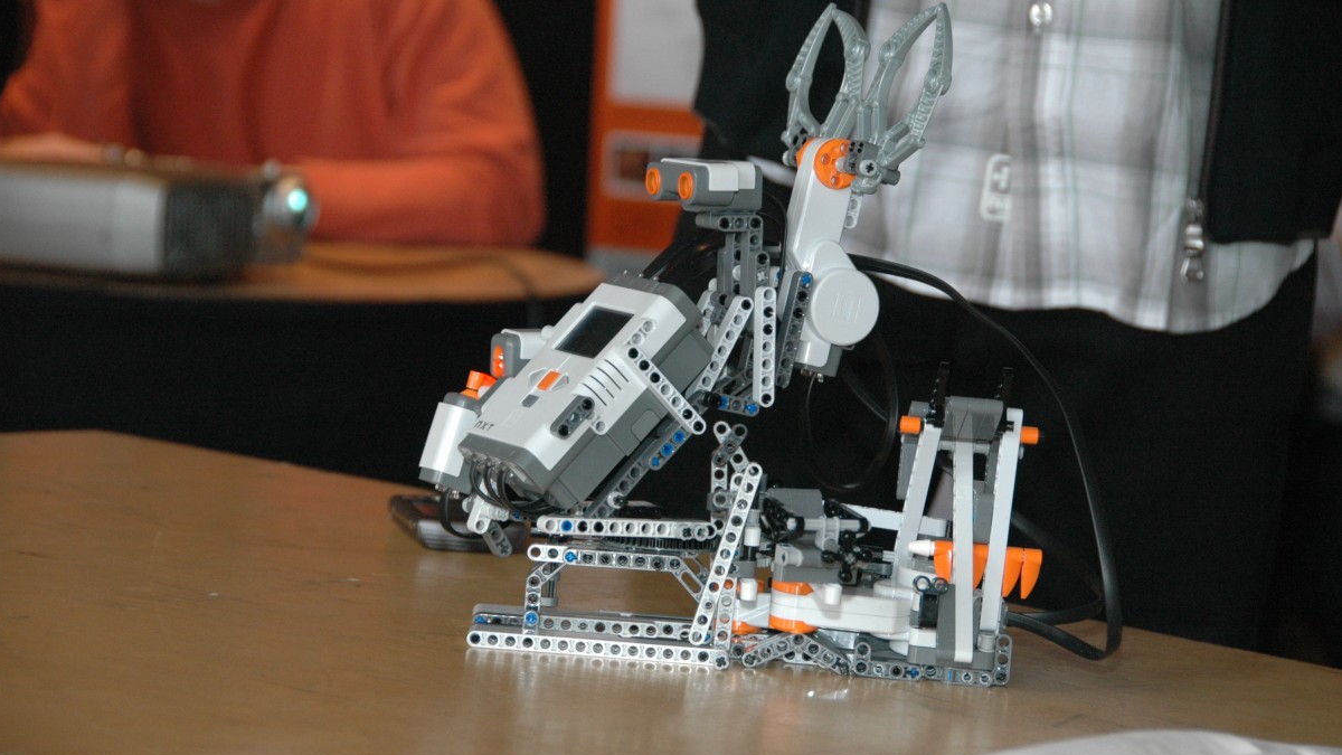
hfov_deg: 14.4
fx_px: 5321
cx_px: 670
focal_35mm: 150
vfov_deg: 8.1
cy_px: 340
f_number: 5.6
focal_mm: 95
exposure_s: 1/80
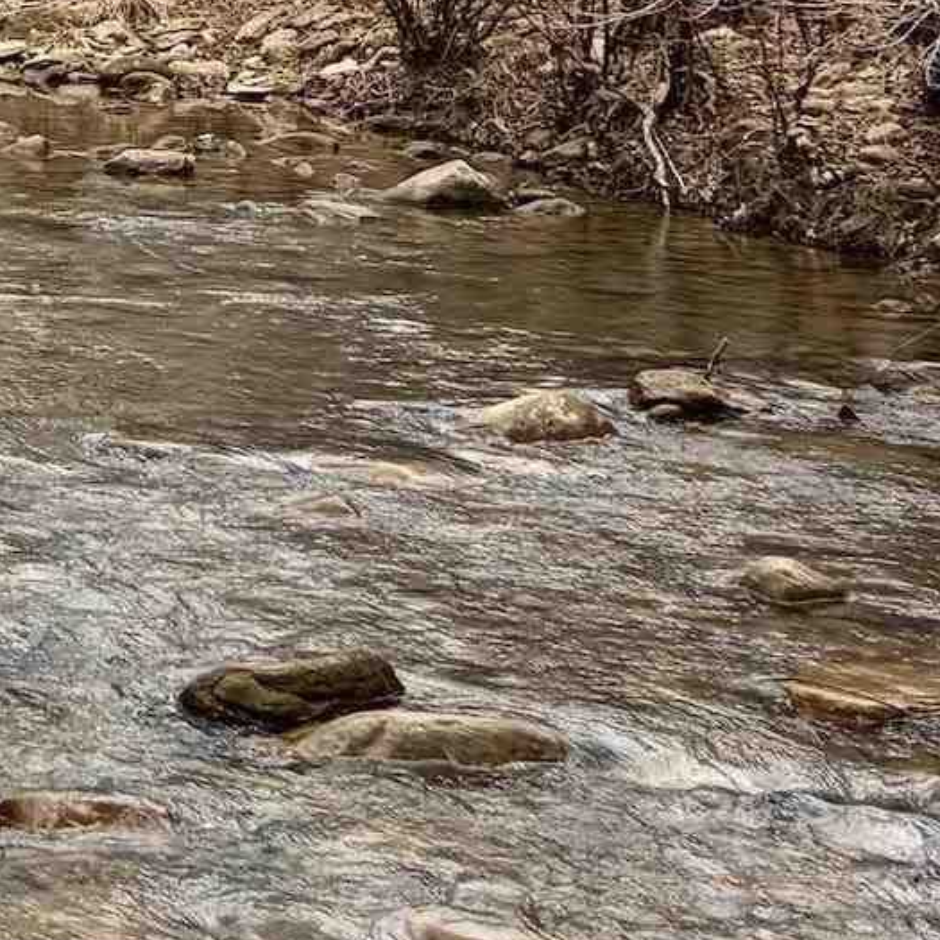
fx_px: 3441
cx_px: -1006
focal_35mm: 112
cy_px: -557
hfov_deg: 13.2
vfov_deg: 14.3
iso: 50
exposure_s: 1/773
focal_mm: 5.96
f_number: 1.6
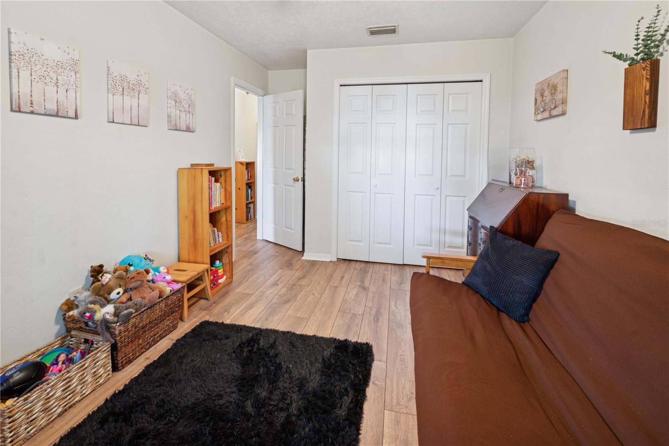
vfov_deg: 81.2
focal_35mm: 14
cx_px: 334
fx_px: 260
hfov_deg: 104.2
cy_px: 223
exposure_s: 1/5
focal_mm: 14
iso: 400
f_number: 8
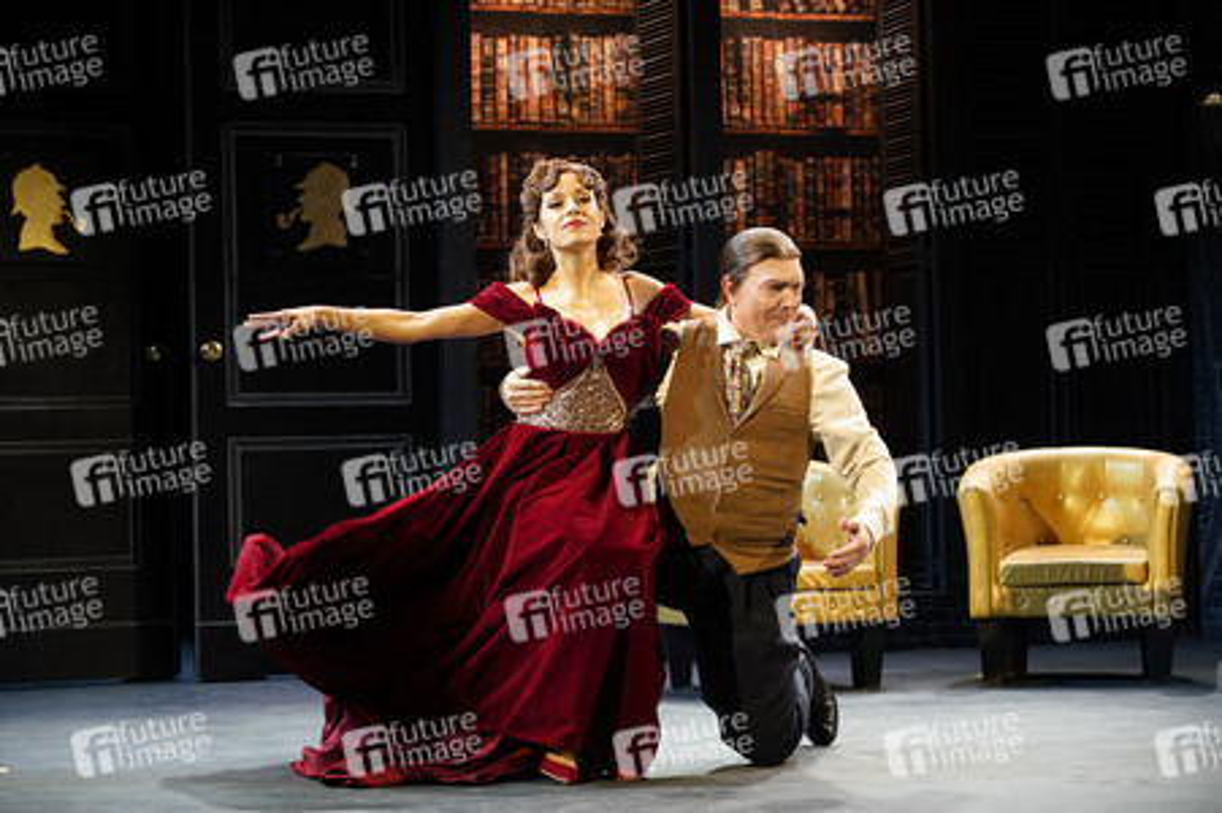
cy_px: 406
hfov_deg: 26.0
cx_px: 611
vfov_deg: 17.5
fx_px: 2646
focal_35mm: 78
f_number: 4.5
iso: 1600
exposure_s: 1/160
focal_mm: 78
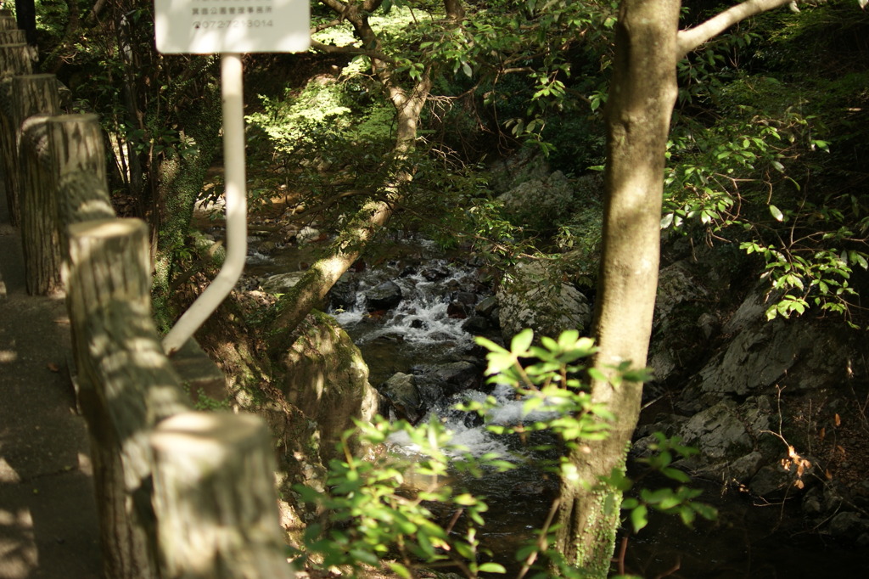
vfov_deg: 25.7
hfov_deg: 37.9
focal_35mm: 52
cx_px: 434
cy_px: 290
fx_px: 1267
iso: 100
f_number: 1.8
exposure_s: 1/200
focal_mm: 35
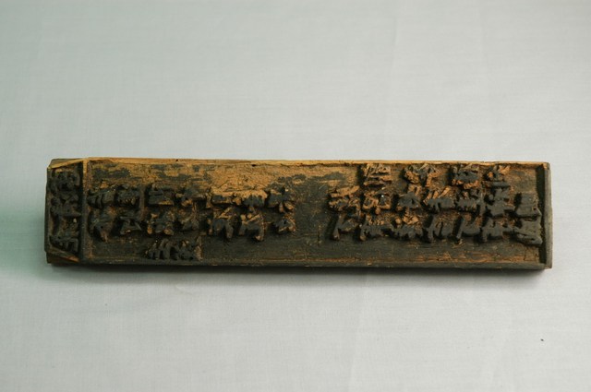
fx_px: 1377
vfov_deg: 16.2
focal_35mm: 84
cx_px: 296
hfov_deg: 24.2
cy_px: 196
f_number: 7.1
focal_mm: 56
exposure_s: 1/15
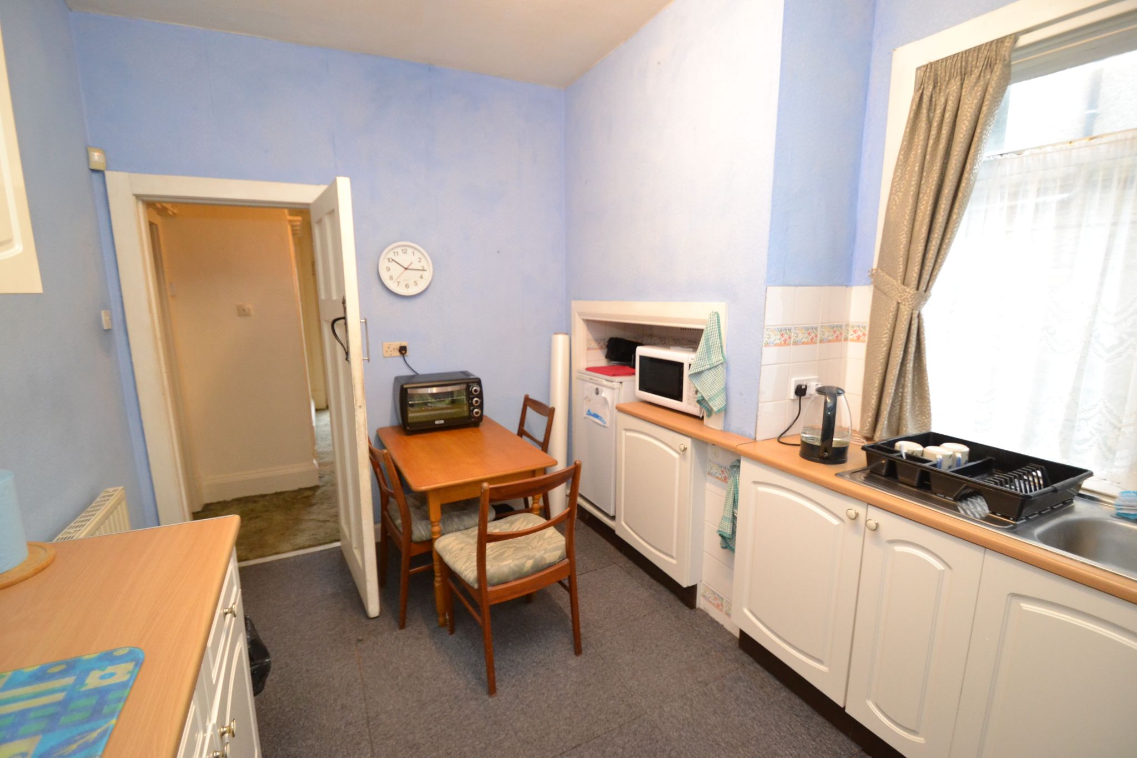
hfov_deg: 100.4
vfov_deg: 77.3
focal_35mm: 15
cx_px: 568
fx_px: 474
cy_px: 379
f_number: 3.5
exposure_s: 1/60
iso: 2000
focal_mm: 10
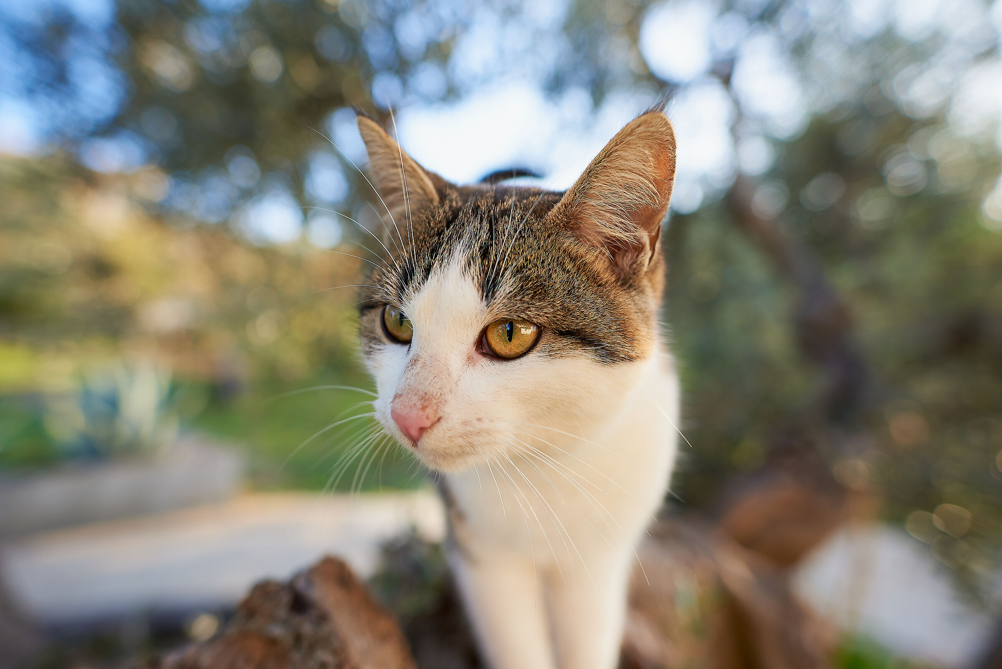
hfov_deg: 84.0
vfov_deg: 62.0
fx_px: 557
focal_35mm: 20
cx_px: 501
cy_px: 334
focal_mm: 20
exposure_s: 1/320
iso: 100
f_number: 2.2
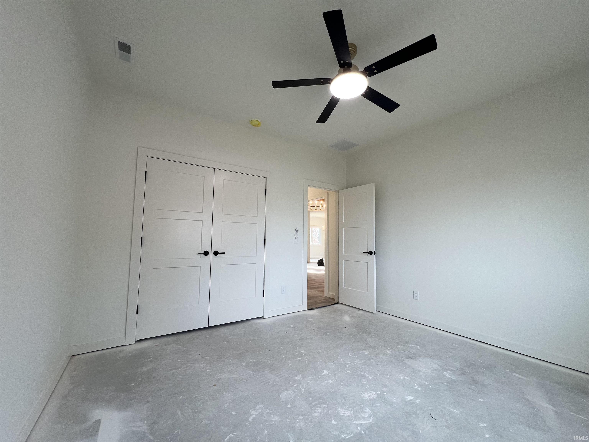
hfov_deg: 106.2
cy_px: 221
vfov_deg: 89.9
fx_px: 221
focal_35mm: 13
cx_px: 294
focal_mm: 1.57
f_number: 1.8
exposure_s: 1/120
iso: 64
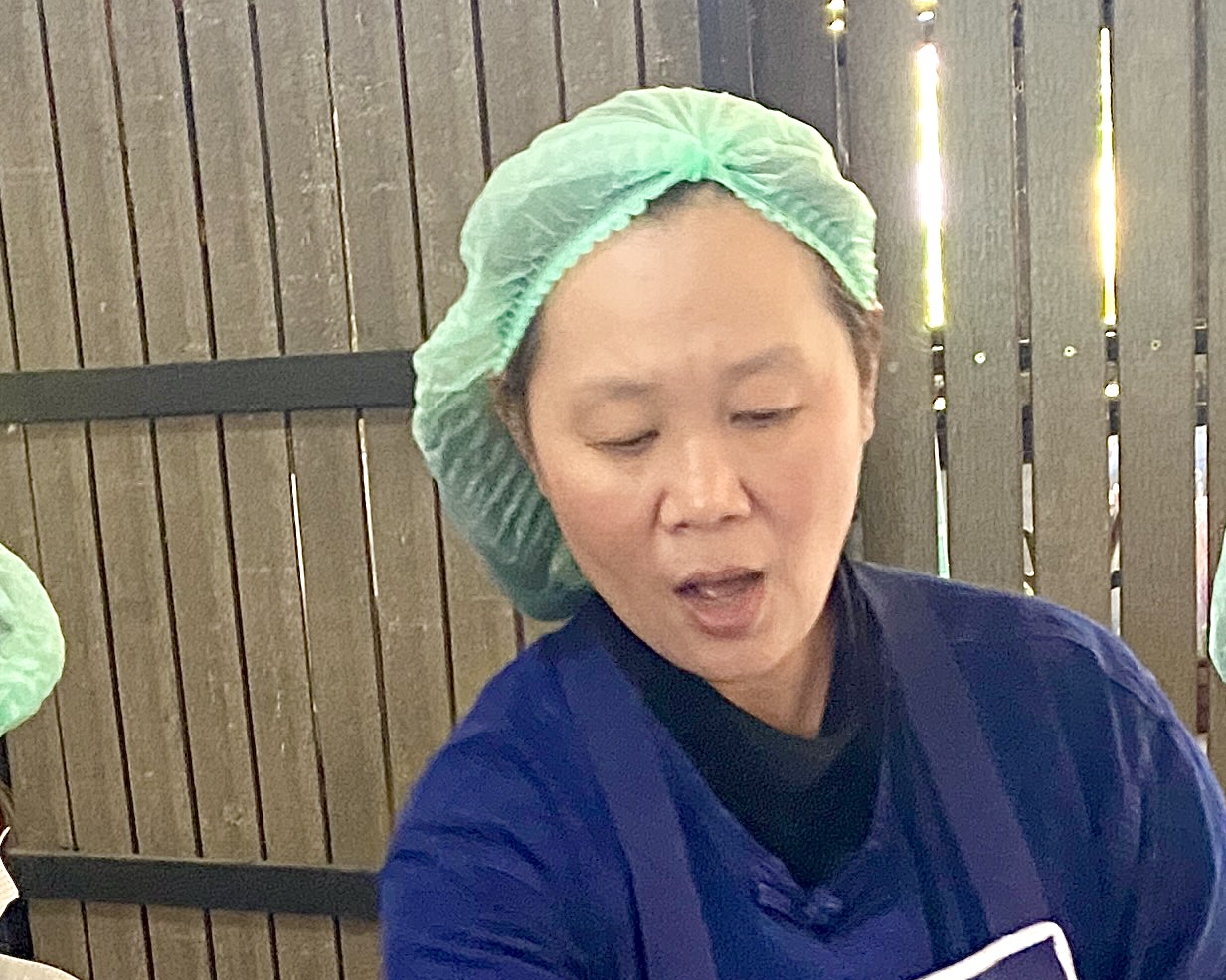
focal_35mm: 83
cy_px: 1342
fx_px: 3011
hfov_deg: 23.0
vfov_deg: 17.2
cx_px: 597
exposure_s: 1/60
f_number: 1.8
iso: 400
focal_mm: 4.25
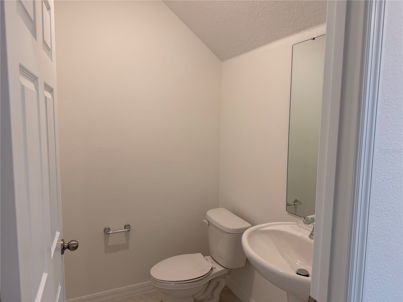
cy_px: 151
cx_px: 202
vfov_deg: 56.8
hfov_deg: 71.6
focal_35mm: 24
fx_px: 279
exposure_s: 1/120
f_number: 1.78
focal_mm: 6.76
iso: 125
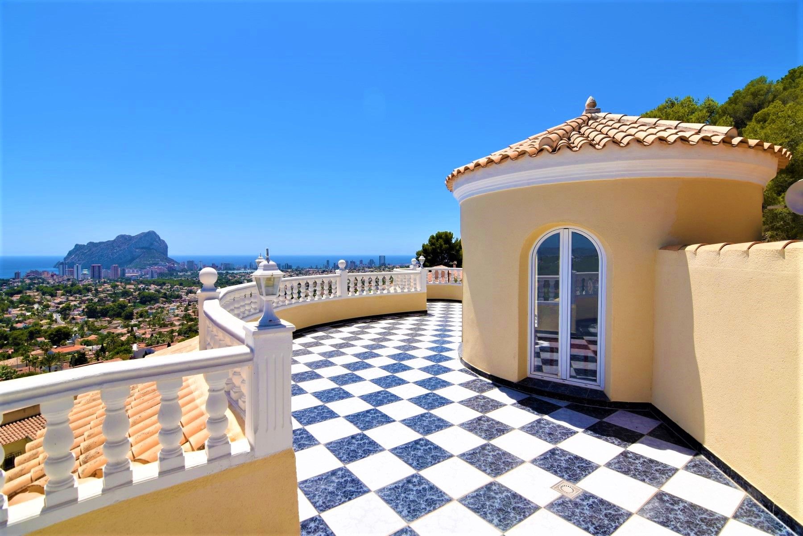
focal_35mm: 16
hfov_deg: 95.0
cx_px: 402
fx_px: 368
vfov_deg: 72.1
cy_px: 268
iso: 100
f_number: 5.6
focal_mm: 11
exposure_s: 1/800
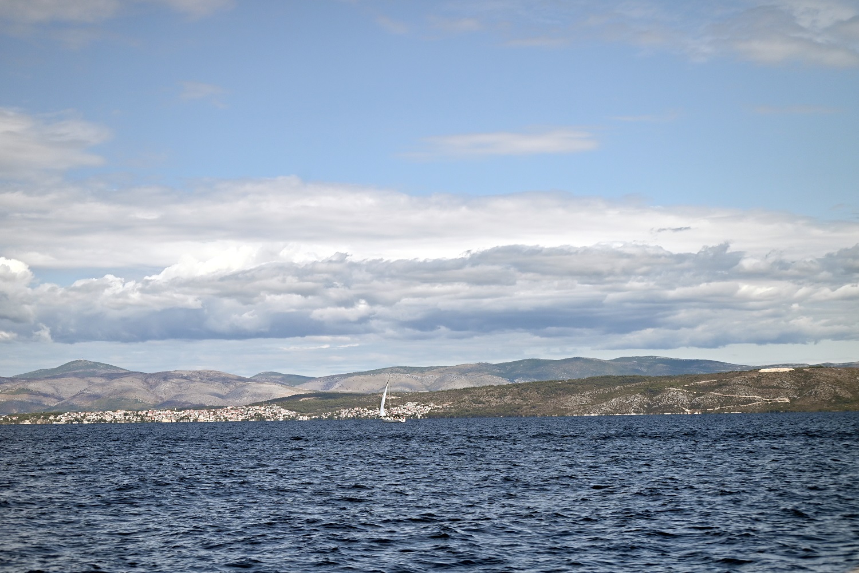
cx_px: 430
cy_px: 286
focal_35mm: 70
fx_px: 1671
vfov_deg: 19.5
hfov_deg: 28.8
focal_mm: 70
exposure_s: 1/6400
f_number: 4.5
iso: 250
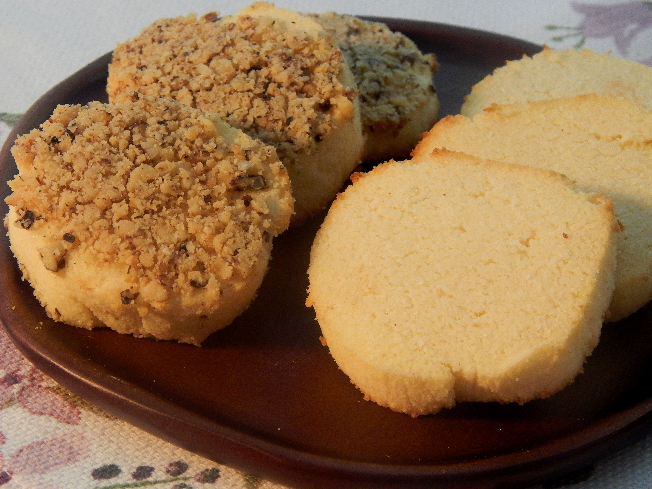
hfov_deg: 18.7
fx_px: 1978
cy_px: 244
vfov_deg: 14.1
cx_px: 326
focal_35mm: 105
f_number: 4.5
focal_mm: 18.7
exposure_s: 1/25
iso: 400
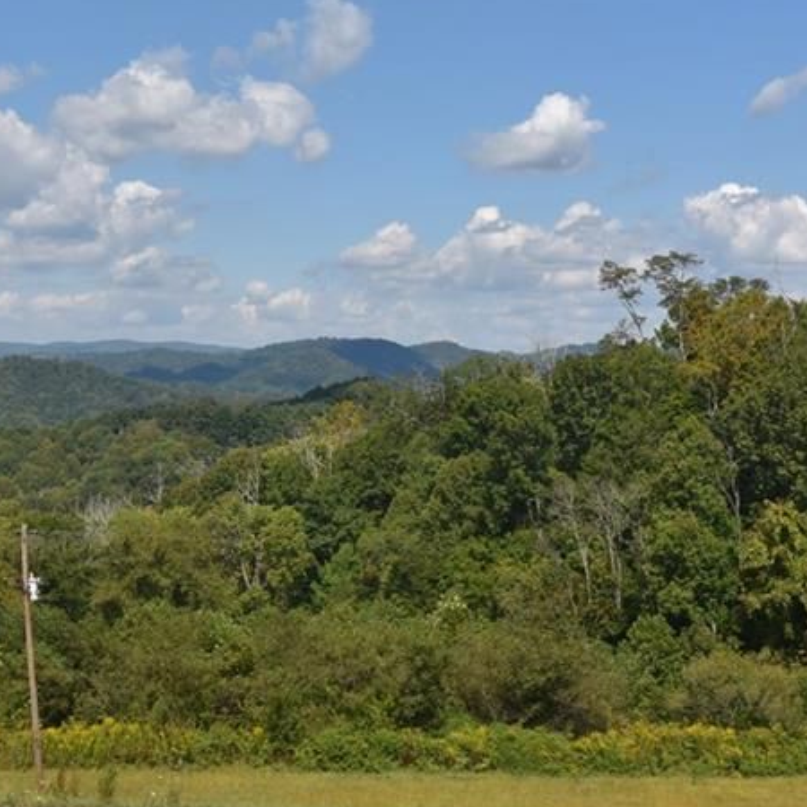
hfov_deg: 29.4
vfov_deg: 29.4
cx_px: 296
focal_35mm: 58
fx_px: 1530
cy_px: 285
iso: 140
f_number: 8
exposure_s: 1/500
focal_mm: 20
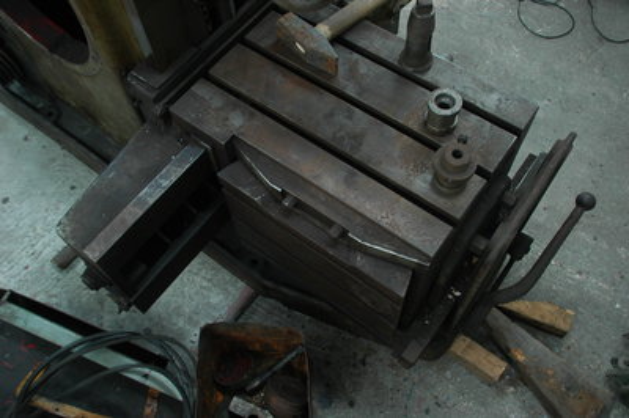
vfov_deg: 39.9
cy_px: 209
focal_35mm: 33
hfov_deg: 57.3
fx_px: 576
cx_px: 314
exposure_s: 1/20
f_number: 3.8
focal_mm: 22
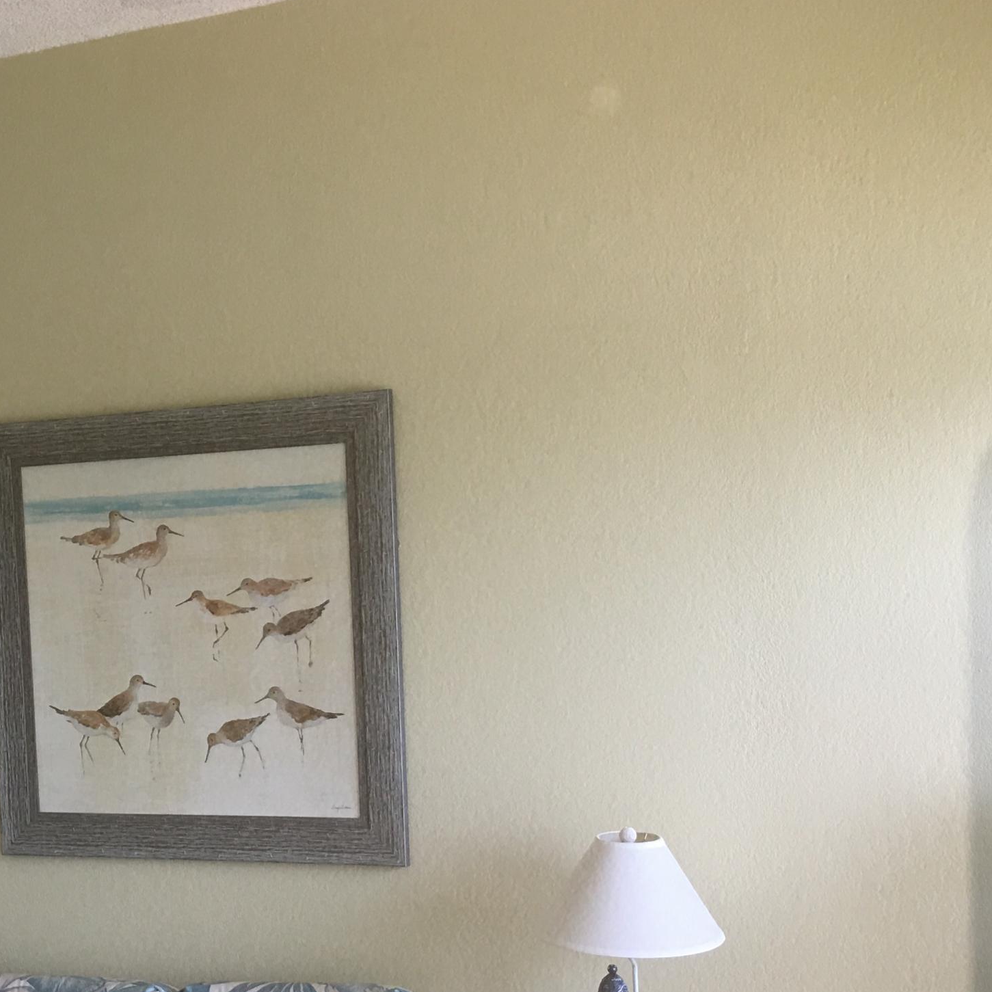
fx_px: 1718
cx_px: 246
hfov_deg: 31.6
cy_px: 721
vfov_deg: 31.7
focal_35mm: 53
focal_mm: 4.15
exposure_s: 1/15
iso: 32
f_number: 2.2
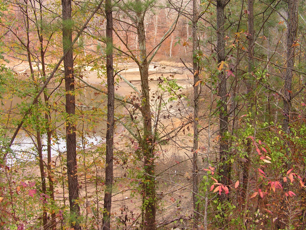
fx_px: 371
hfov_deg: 44.8
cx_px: 160
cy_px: 110
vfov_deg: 34.3
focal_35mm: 42
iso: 50
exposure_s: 1/40
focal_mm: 6.3
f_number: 4
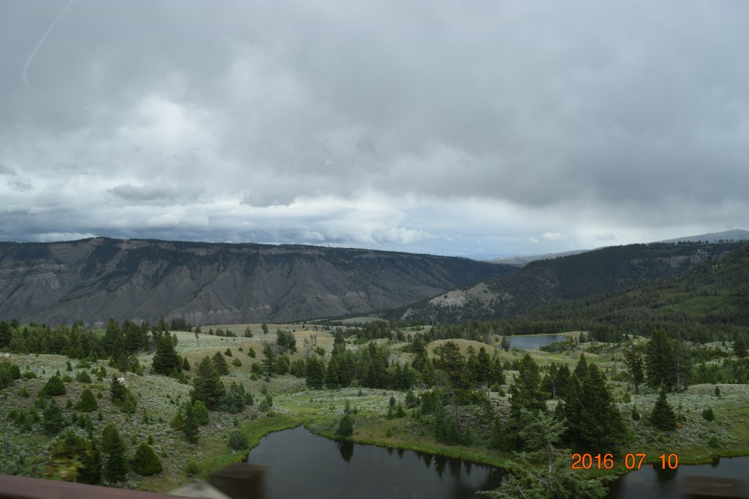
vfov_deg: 47.9
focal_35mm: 27
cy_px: 250
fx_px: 562
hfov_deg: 67.4
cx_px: 374
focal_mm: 18
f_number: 8
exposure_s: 1/250
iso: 220
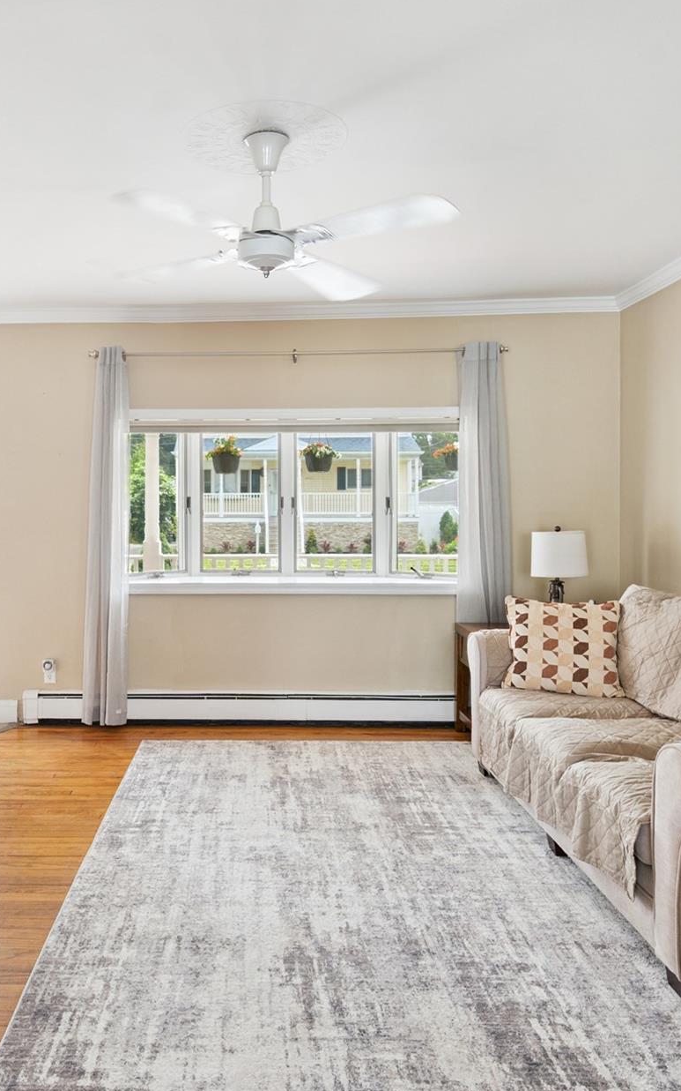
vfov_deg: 68.3
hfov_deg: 45.0
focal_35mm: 27
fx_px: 802
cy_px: 512
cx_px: 205
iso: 400
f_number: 6.3
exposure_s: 1/80
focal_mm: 16
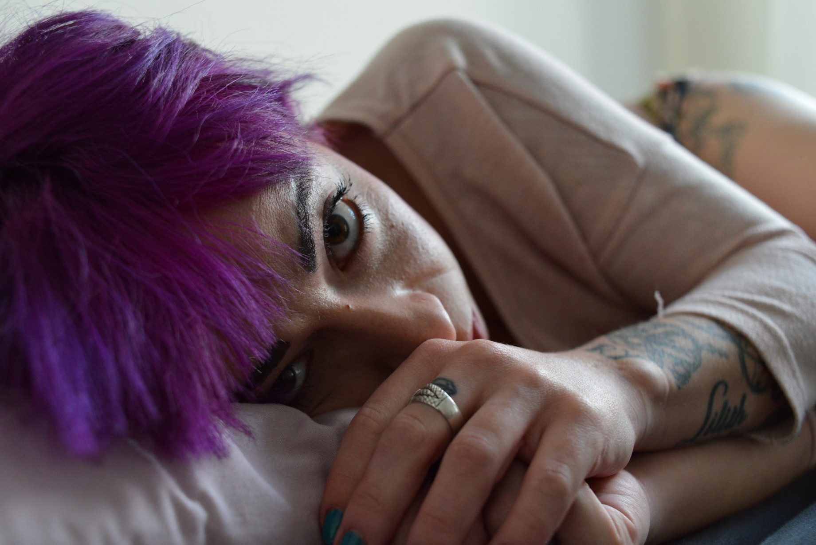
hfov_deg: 54.4
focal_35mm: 35
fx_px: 794
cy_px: 272
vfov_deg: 37.9
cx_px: 408
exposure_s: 1/125
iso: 3200
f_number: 4.5
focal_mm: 35
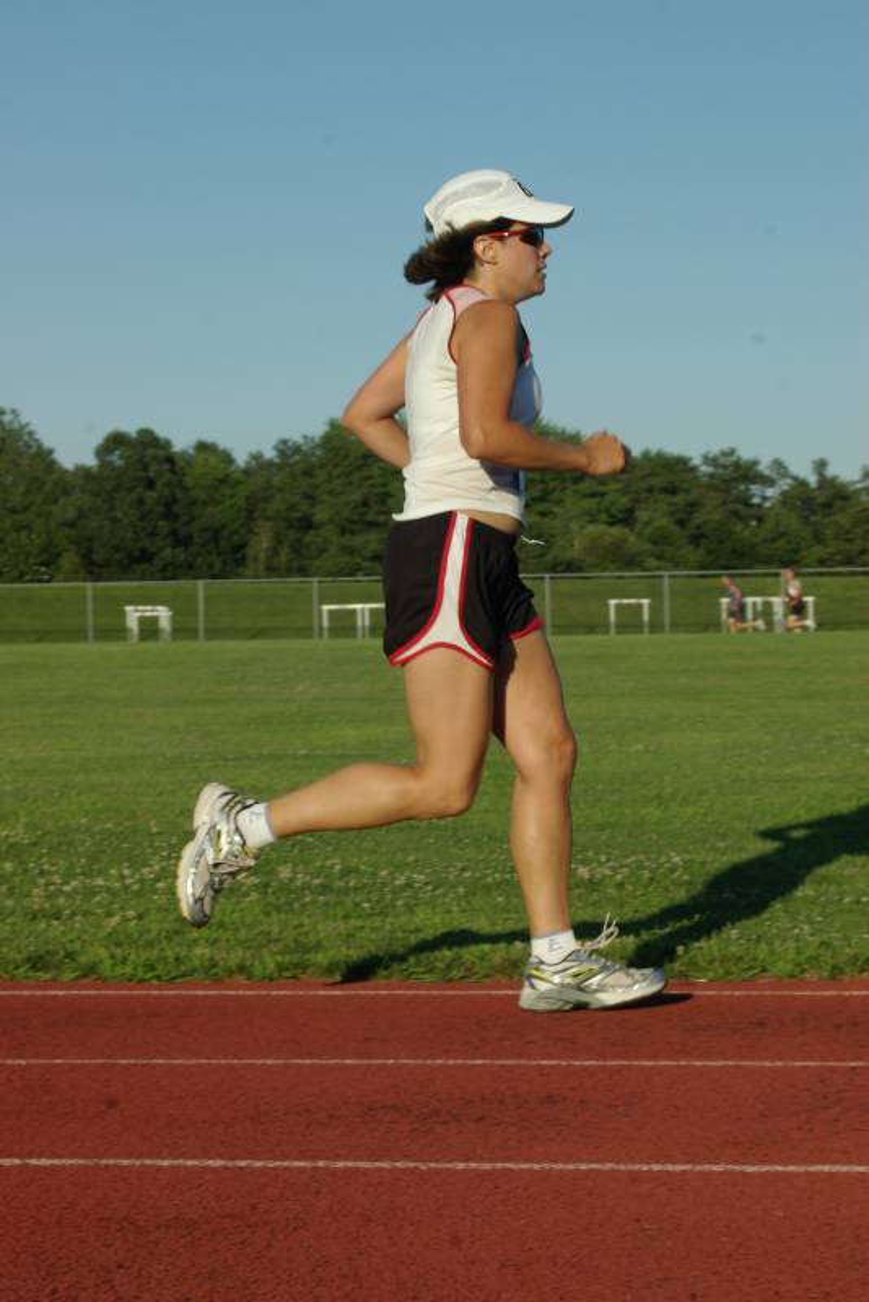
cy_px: 651
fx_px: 2984
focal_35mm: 82
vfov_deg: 24.6
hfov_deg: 16.6
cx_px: 434
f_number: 9.5
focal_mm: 55
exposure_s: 1/350
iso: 200
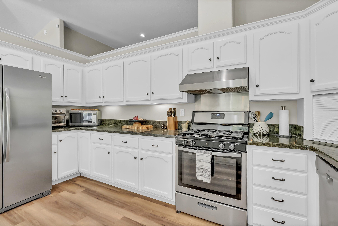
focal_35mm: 16
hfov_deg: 96.7
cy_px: 113
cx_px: 169
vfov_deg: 73.8
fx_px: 150
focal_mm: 16
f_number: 10
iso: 1600
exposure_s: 1/50
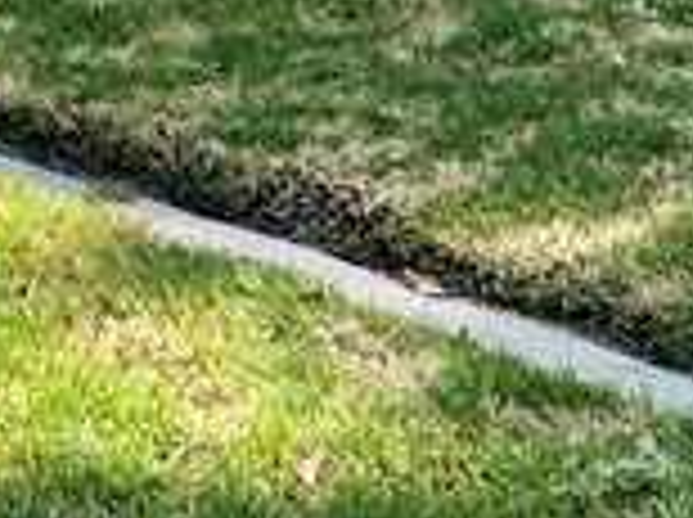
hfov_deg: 11.4
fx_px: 3458
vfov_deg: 8.1
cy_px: -550
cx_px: 81
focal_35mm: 173
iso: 32
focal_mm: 4.2
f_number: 1.6
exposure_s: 1/1595
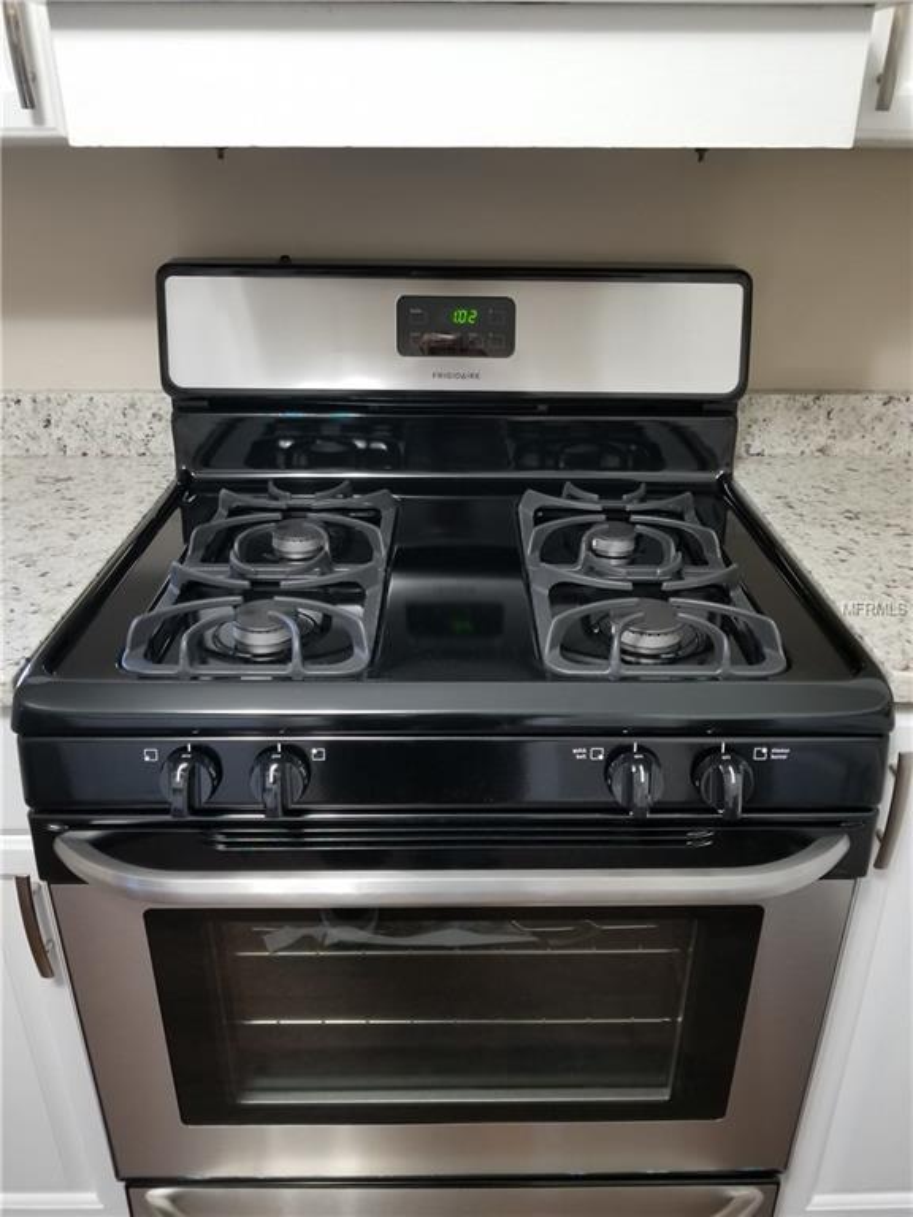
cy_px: 608
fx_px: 914
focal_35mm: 26
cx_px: 456
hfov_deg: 53.1
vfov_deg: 67.3
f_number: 1.7
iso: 160
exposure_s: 1/30
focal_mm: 4.25
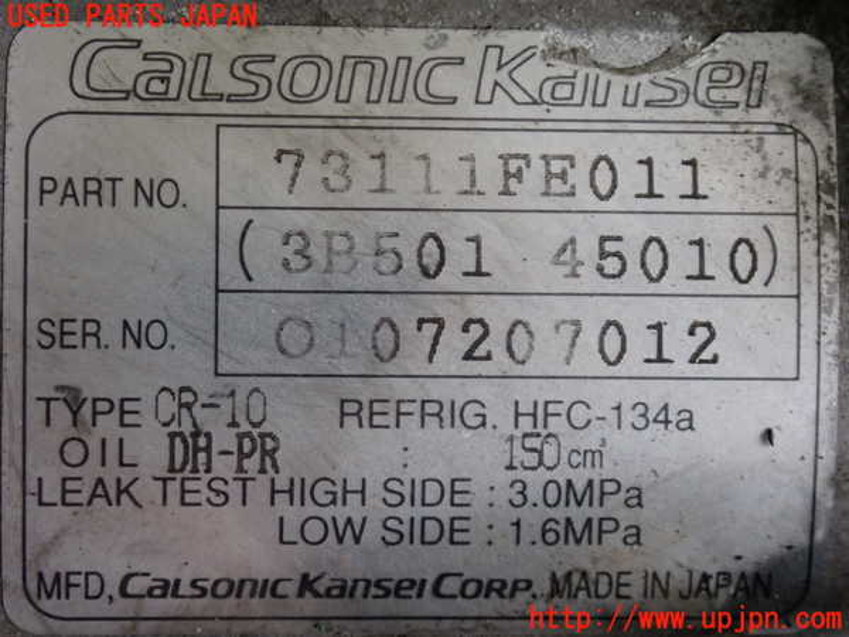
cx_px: 424
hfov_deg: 19.6
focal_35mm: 100
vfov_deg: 14.8
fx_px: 2453
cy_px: 318
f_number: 4.9
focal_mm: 18
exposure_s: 1/100
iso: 640
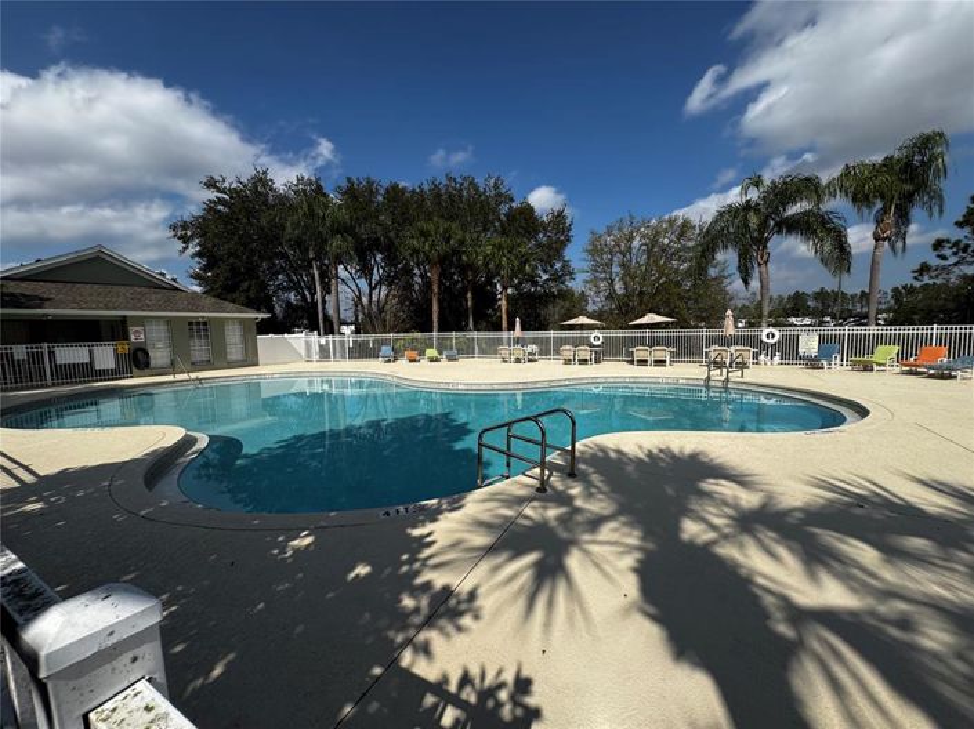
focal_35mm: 14
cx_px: 487
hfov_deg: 102.1
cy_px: 364
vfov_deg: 85.6
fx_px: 394
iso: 50
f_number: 2.2
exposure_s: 1/2208
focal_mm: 2.22
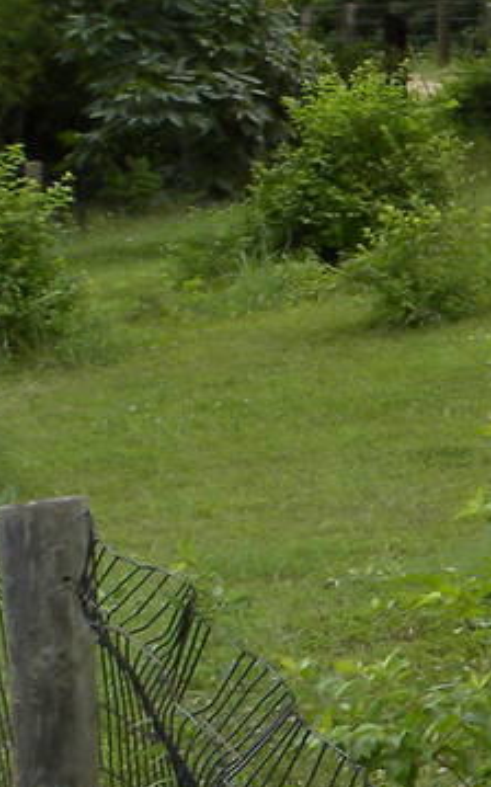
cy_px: 13
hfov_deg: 8.2
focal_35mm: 123
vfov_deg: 16.6
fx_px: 2637
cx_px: 1703
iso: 64
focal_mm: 4.6
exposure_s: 1/168
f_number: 4
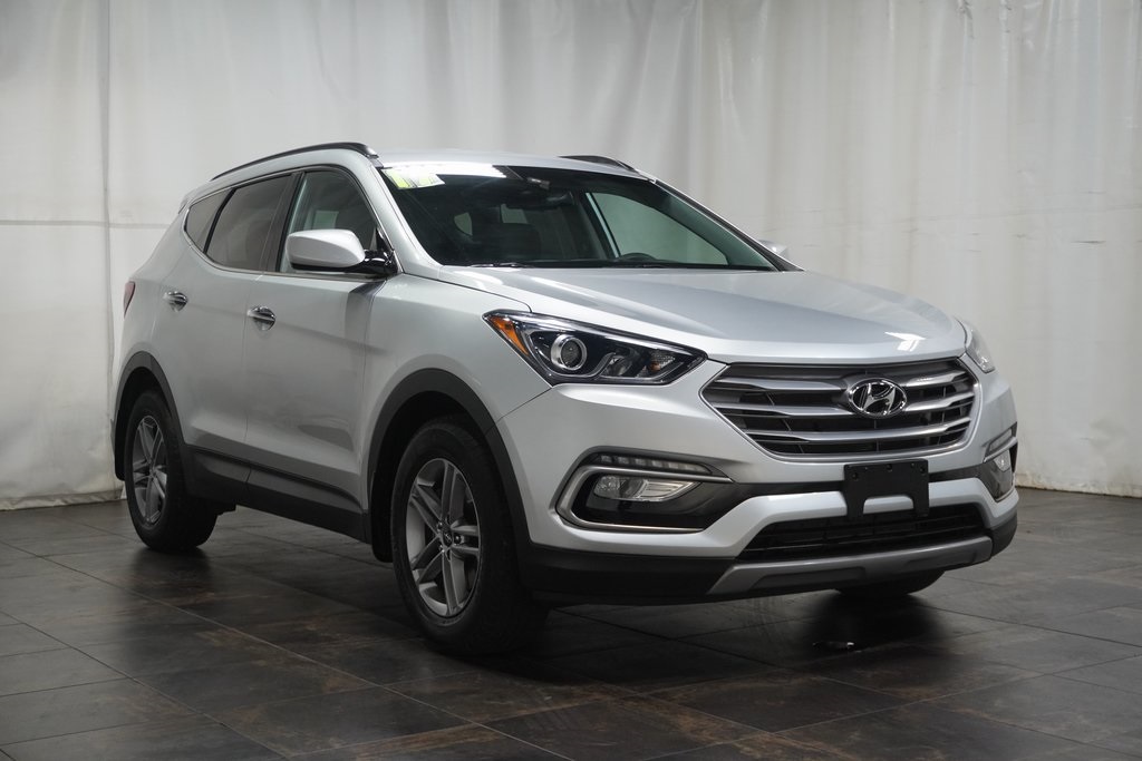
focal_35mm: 50
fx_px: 1570
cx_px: 571
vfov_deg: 27.3
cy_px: 380
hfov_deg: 40.0
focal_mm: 33
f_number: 5
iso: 1000
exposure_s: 1/160
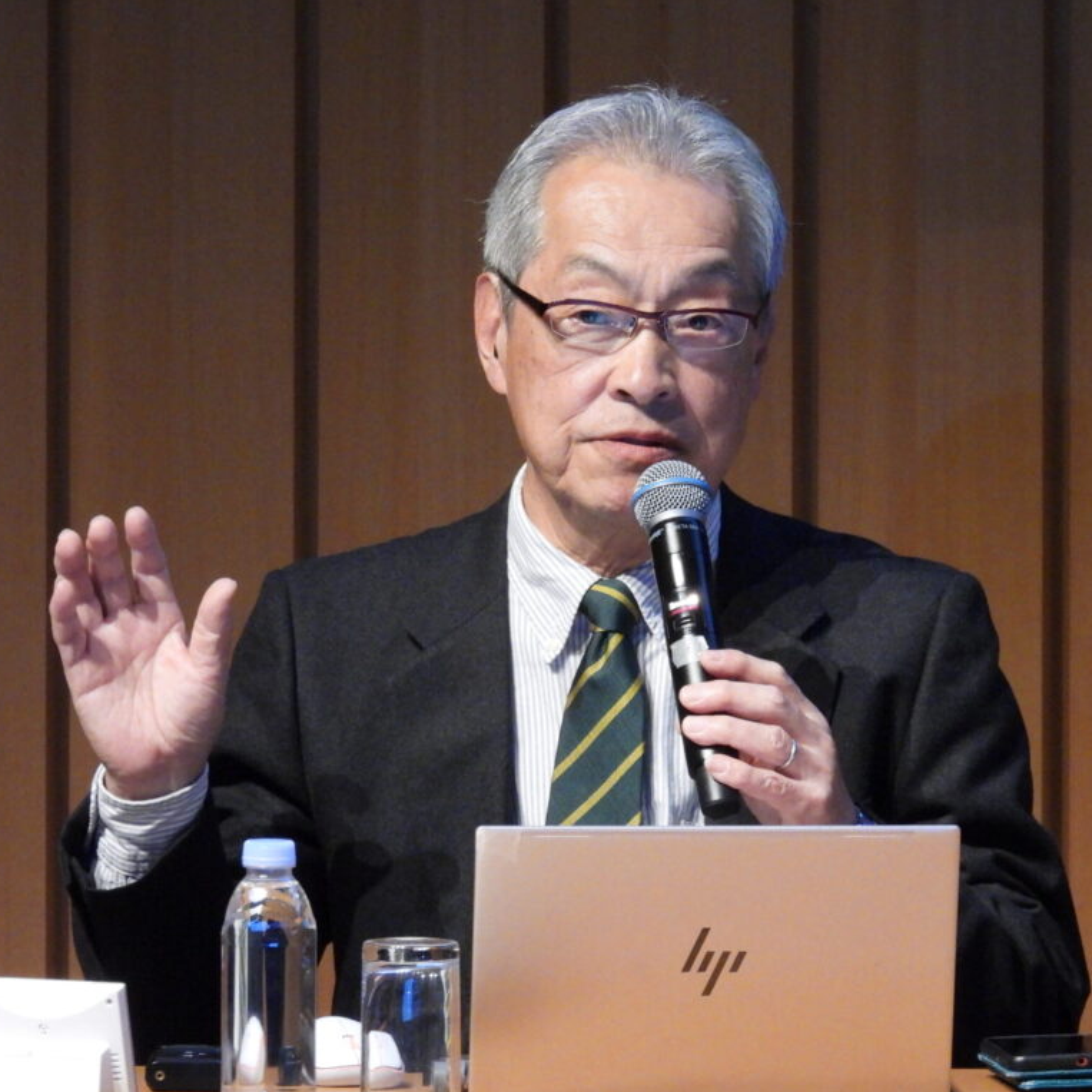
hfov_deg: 2.3
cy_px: 545
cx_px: 623
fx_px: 27482
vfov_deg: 2.3
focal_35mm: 770
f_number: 5.6
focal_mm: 116
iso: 1100
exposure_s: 1/30
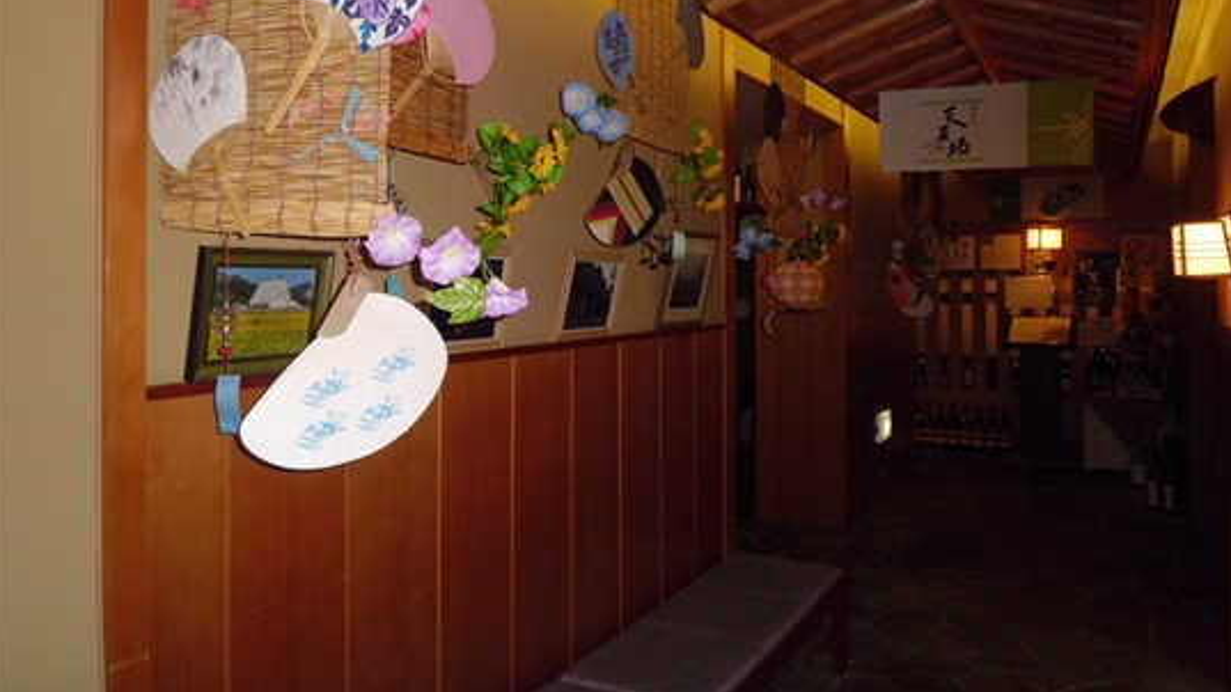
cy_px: 270
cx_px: 624
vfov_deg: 40.0
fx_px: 947
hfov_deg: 66.1
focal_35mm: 29
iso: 200
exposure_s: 1/60
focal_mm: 4.7
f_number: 2.8
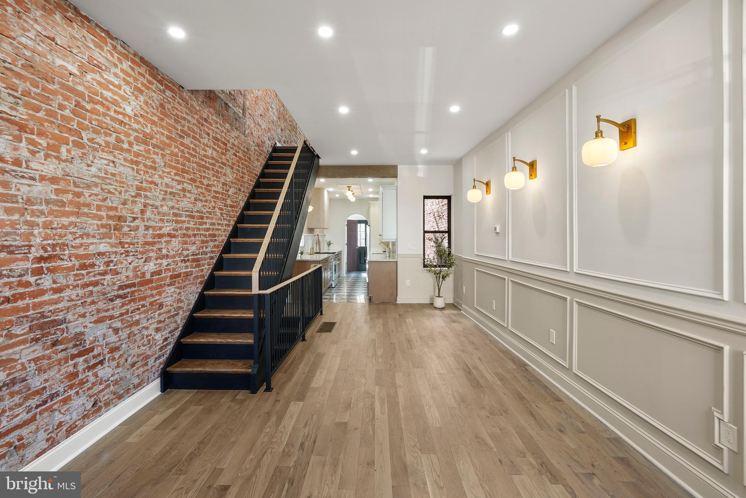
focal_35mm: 16
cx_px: 373
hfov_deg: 96.7
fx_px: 332
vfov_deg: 73.8
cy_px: 249
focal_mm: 16
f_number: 10
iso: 800
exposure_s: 1/10
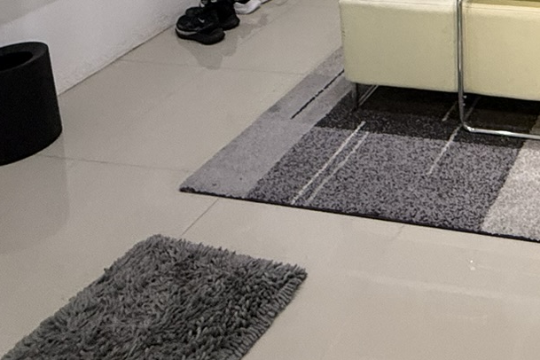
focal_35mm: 49
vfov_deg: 21.5
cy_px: -227
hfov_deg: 35.0
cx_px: 586
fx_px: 735
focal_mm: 2.22
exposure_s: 1/50
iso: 320
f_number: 2.2
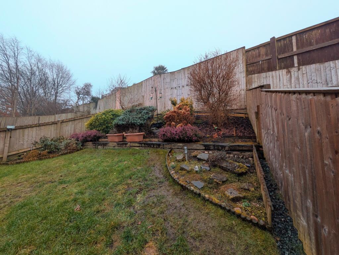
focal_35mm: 14
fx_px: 137
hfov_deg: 102.0
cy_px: 128
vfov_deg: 85.7
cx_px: 170
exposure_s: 1/354
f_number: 2.2
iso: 49
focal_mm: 1.83
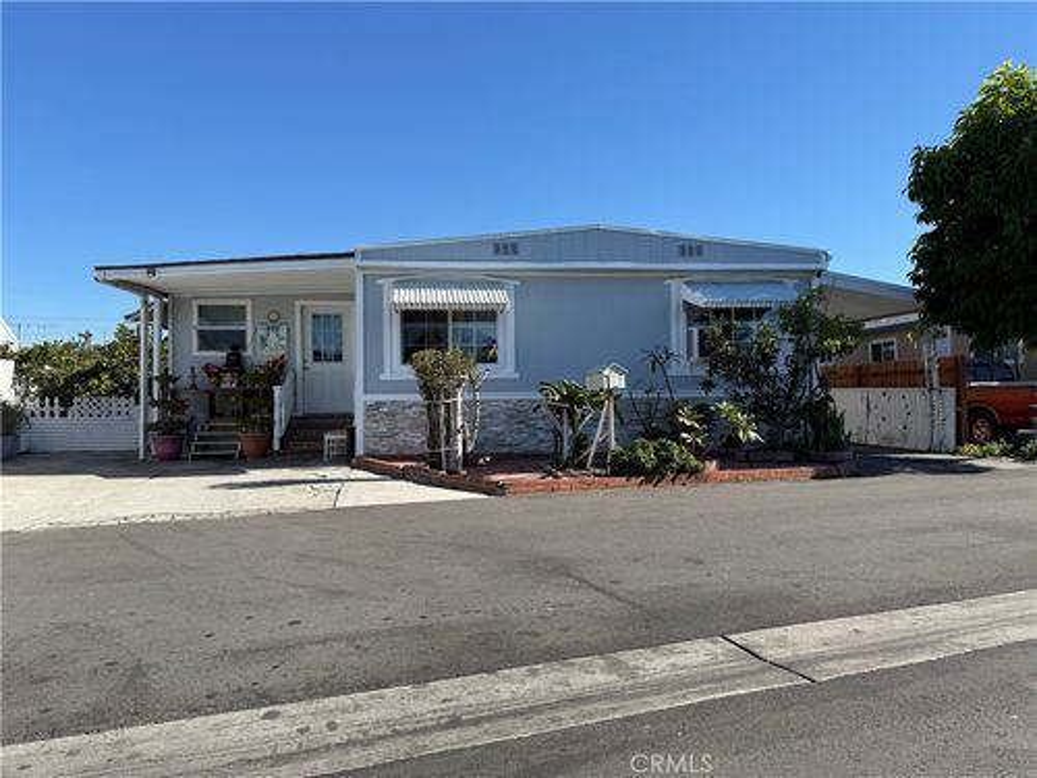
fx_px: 719
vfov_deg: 56.8
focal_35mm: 24
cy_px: 389
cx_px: 518
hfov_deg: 71.6
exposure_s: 1/3279
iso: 80
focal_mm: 6.76
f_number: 1.78
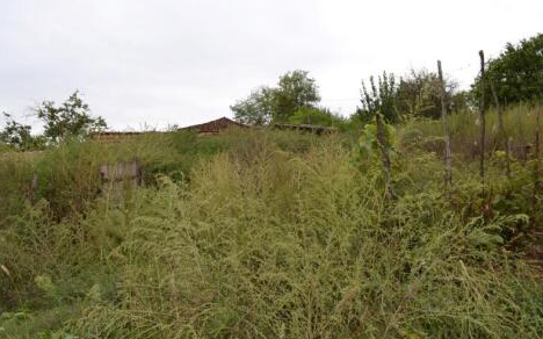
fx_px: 414
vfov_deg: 44.5
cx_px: 273
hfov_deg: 66.5
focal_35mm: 28
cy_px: 178
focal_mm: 18
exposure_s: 1/200
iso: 100
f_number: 6.3
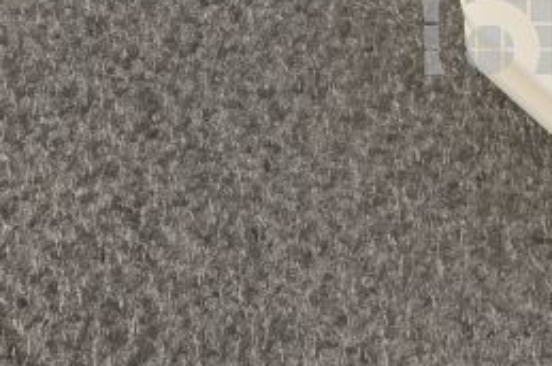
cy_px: 24
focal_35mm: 116
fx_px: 1776
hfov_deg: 17.0
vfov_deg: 11.7
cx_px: 637
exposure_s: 1/125
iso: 1600
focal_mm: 50
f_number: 13
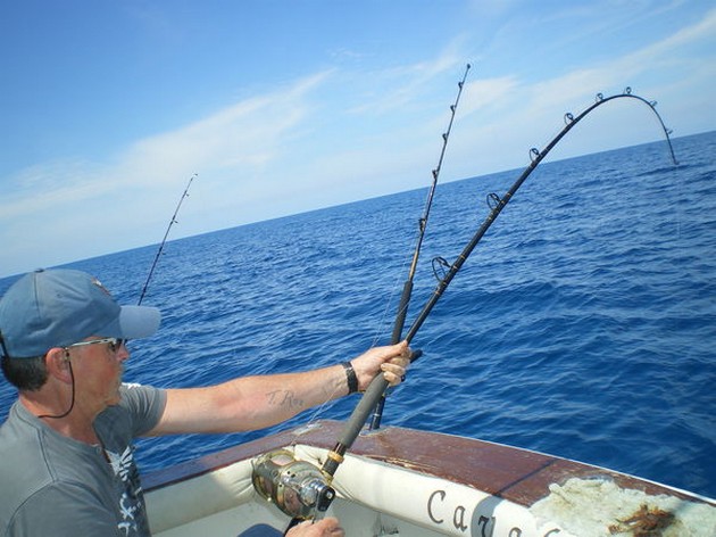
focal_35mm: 36
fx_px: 744
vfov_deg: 39.6
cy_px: 268
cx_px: 358
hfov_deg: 51.4
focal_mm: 6.3
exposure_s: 1/400
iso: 50
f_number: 4.6
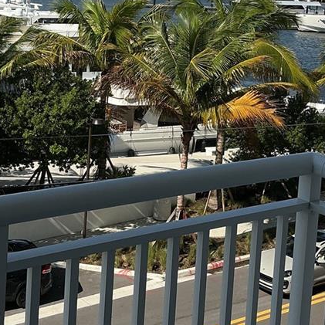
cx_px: 130
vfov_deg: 23.3
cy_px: 66
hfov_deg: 23.6
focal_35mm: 73
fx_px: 775
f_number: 1.8
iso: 25
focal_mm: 3
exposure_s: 1/2058
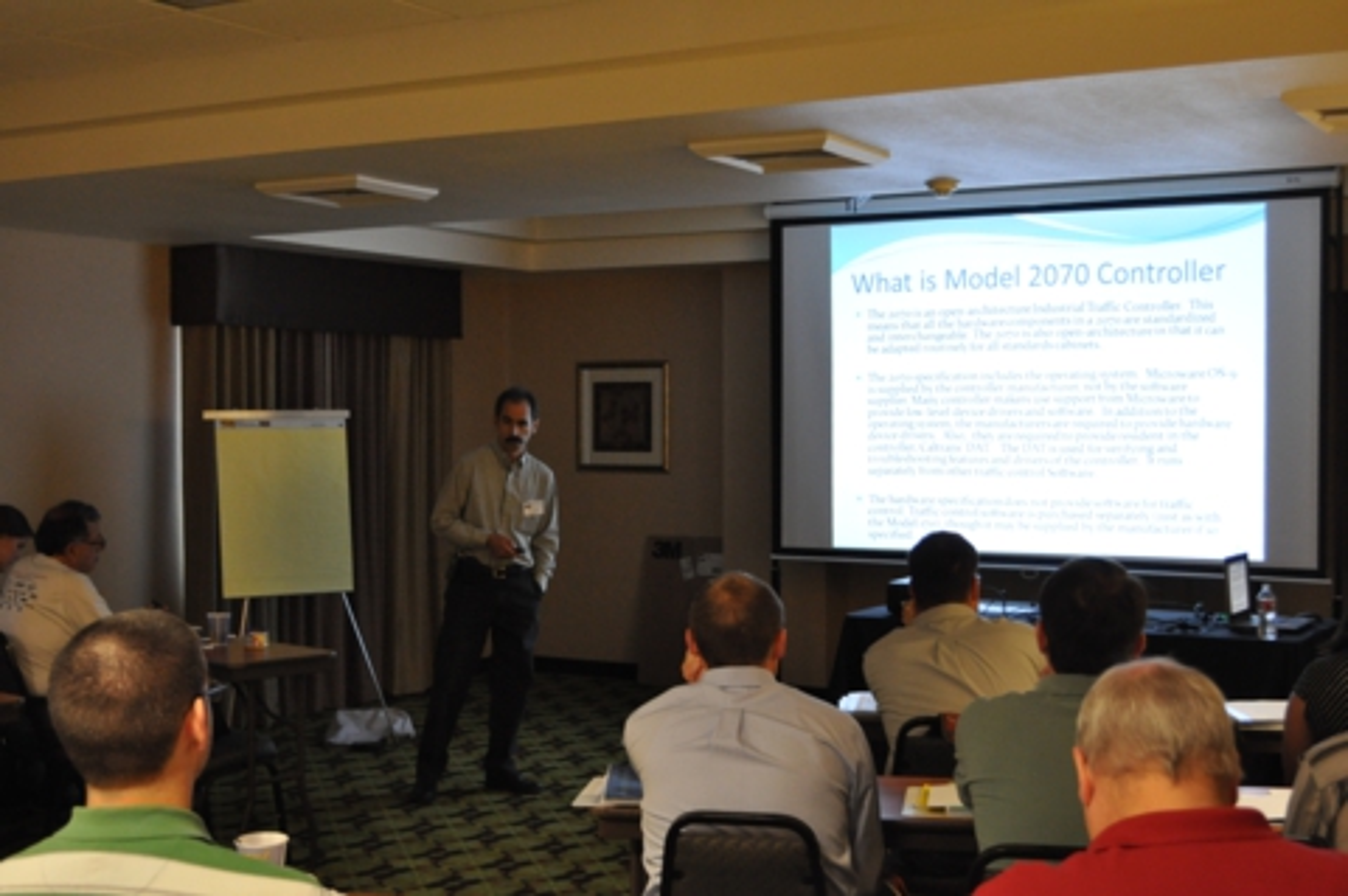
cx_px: 674
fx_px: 1795
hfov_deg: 41.2
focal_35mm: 48
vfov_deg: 28.0
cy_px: 448
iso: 1600
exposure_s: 1/20
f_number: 4.8
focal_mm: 32
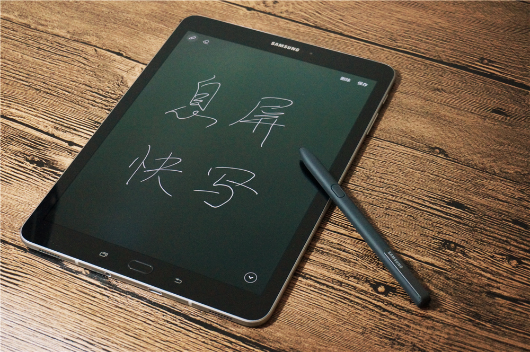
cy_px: 176
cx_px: 265
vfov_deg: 21.0
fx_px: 948
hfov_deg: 31.2
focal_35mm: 64
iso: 3200
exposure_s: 1/60
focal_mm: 43
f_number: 5.6
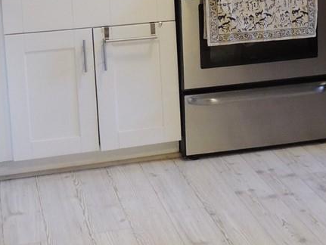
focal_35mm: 89
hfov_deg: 21.7
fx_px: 839
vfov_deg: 16.2
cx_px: 264
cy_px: -14
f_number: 3
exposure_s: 1/30
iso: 400
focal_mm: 4.3
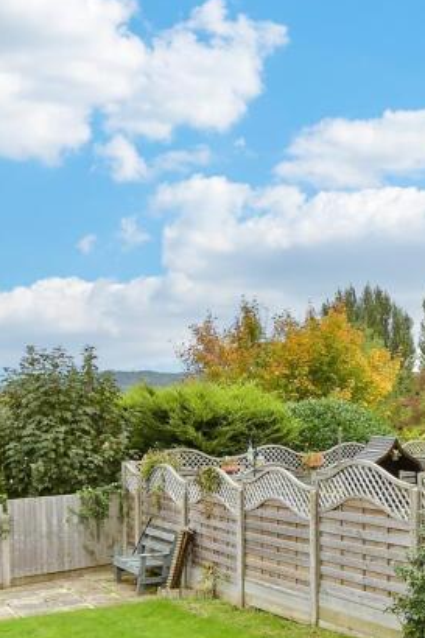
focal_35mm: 40
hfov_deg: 29.9
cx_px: 470
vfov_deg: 47.7
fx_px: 709
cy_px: 426
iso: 160
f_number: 8
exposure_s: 1/100
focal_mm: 11
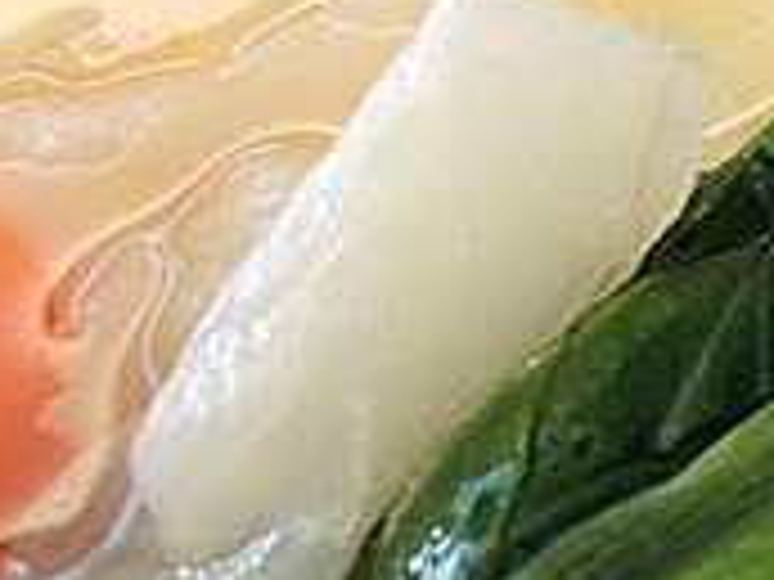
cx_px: 1544
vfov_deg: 12.7
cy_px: -7
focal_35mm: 115
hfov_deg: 14.3
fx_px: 2571
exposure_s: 1/30
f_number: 2.8
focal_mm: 4.3
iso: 280
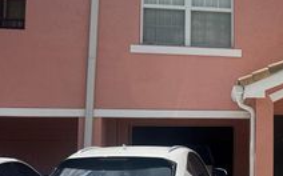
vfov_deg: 19.9
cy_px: 115
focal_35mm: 65
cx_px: 308
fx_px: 501
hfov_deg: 28.7
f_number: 1.5
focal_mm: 5.7
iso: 50
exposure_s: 1/5882
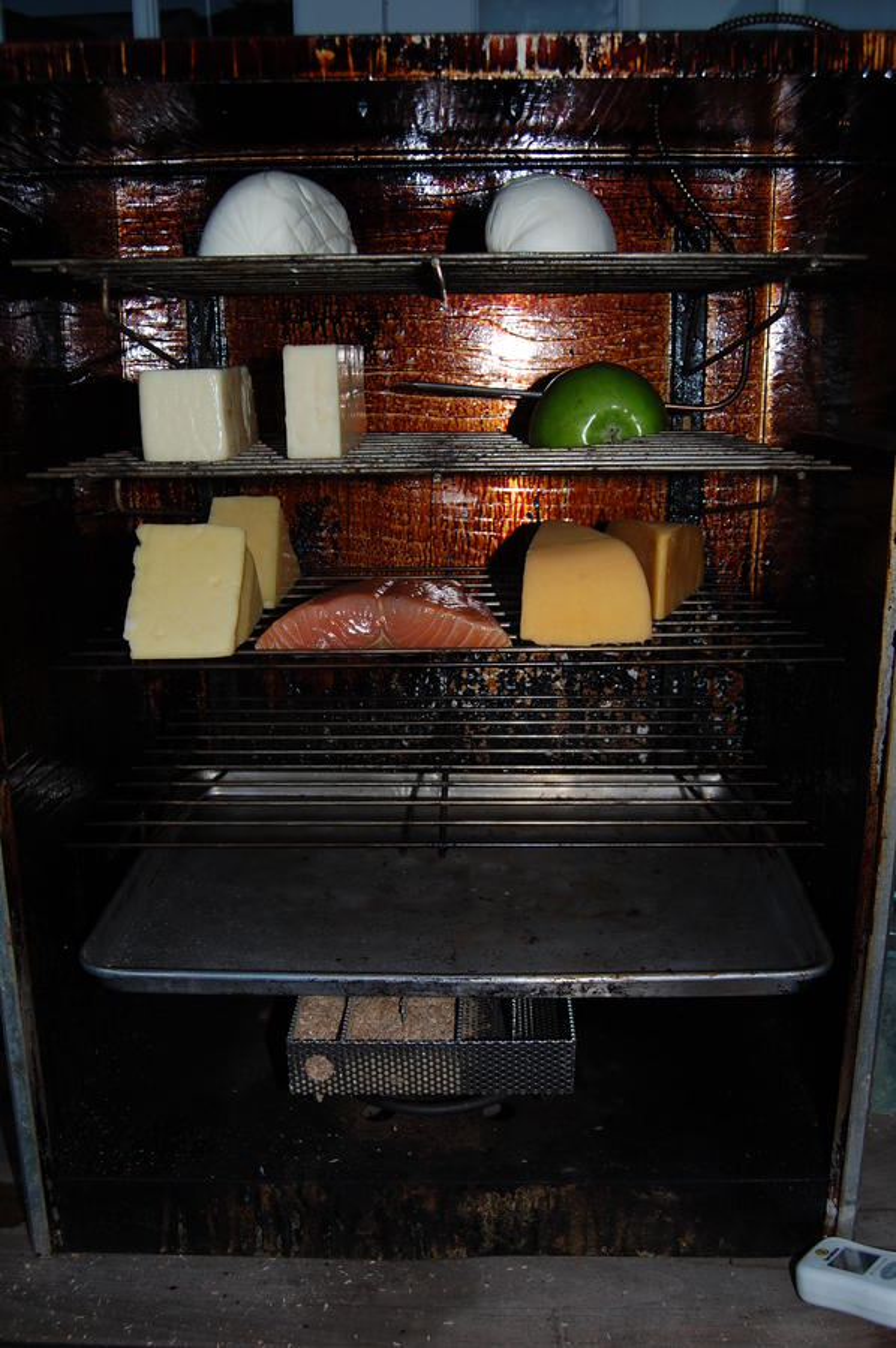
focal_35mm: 33
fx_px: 1235
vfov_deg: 57.3
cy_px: 674
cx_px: 448
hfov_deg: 39.9
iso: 200
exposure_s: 1/125
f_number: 5.6
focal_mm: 22
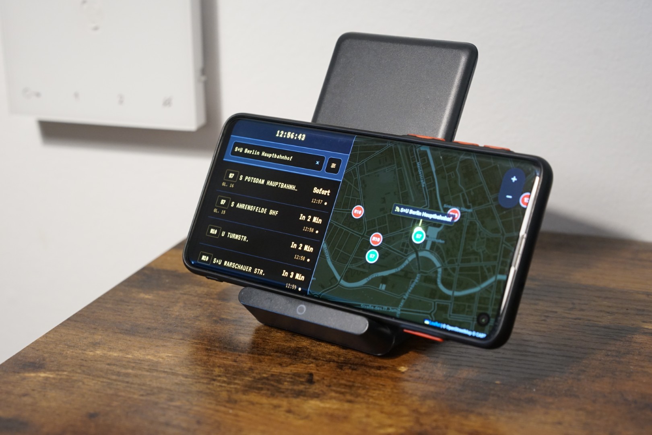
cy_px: 218
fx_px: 996
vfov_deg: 24.6
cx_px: 326
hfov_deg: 36.2
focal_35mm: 55
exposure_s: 1/25
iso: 2000
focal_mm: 55
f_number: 6.3
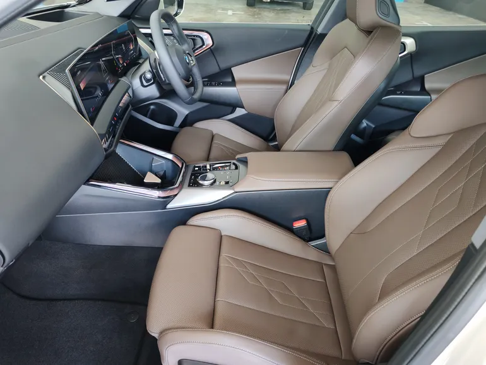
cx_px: 243
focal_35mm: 27
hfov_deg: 65.3
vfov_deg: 51.4
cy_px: 182
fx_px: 379
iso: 640
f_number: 1.95
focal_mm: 5.52
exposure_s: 1/50
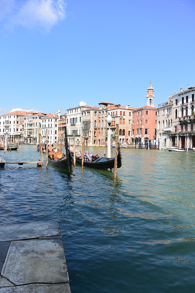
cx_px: 98
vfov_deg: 65.5
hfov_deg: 46.4
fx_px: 227
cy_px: 146
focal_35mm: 28
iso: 160
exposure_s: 1/800
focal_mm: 10.7
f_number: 5
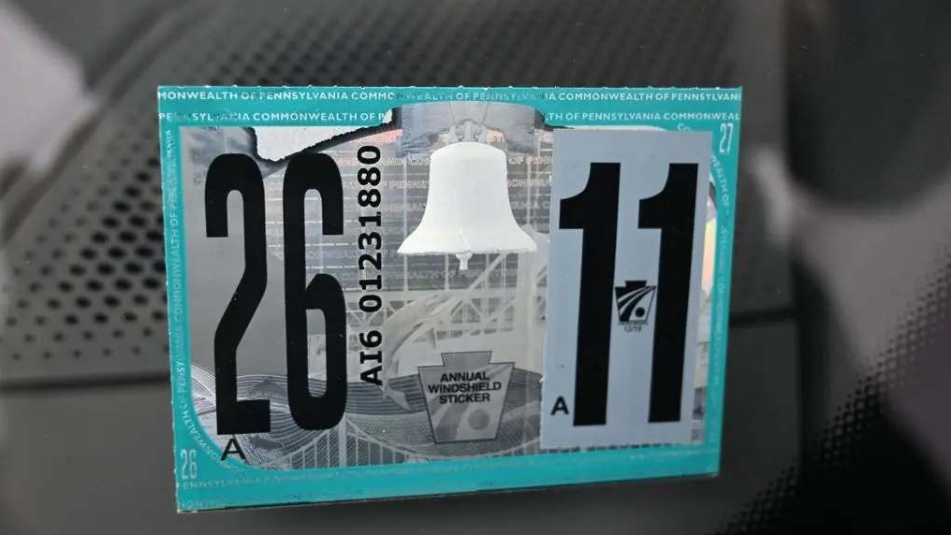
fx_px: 978
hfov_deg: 51.8
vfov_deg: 30.6
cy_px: 260
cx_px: 478
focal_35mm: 39
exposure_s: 1/125
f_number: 4.2
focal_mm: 24.5
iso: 450
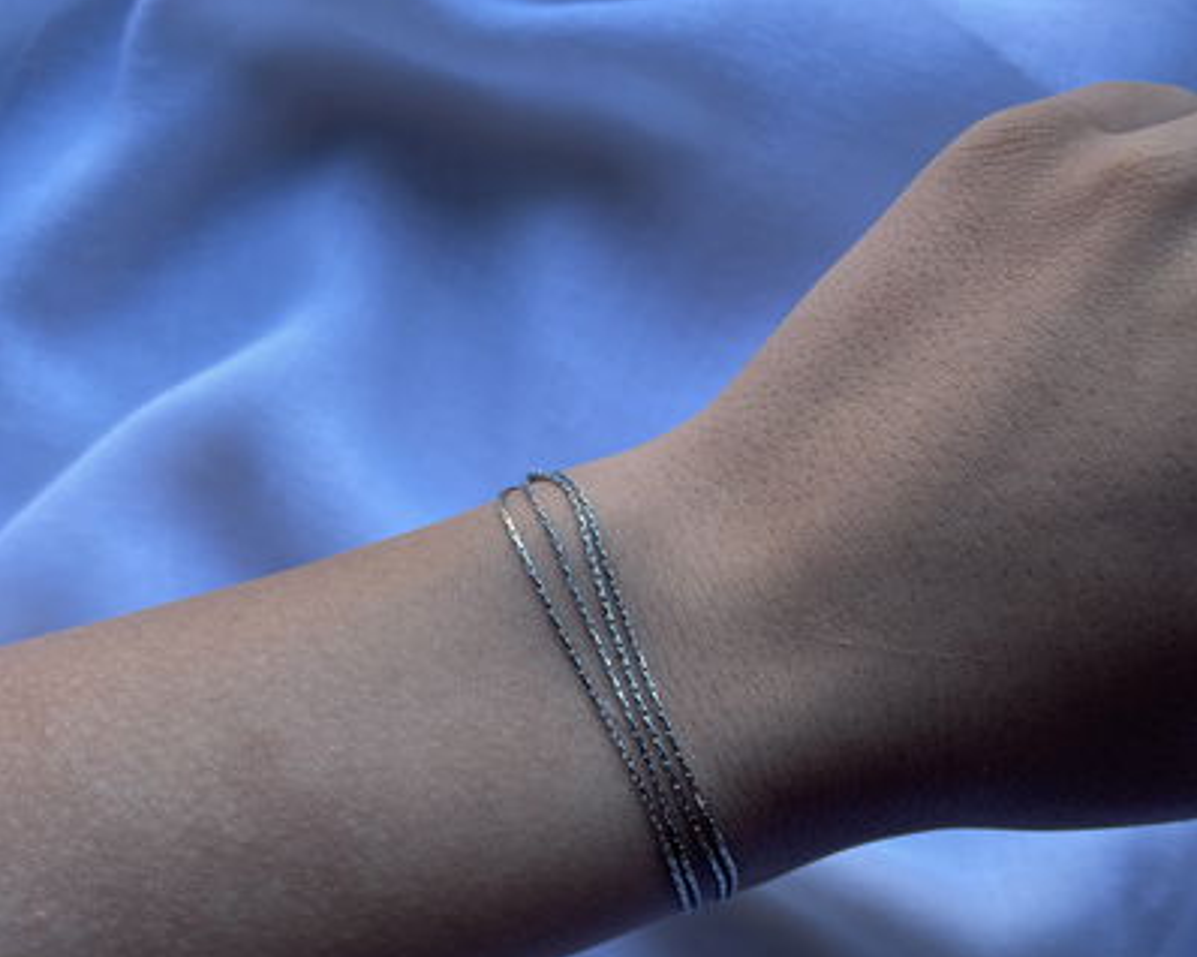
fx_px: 1204
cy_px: 658
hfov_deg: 52.9
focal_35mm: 34
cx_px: 598
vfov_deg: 42.6
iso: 40
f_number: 1.6
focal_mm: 4.2
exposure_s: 1/121
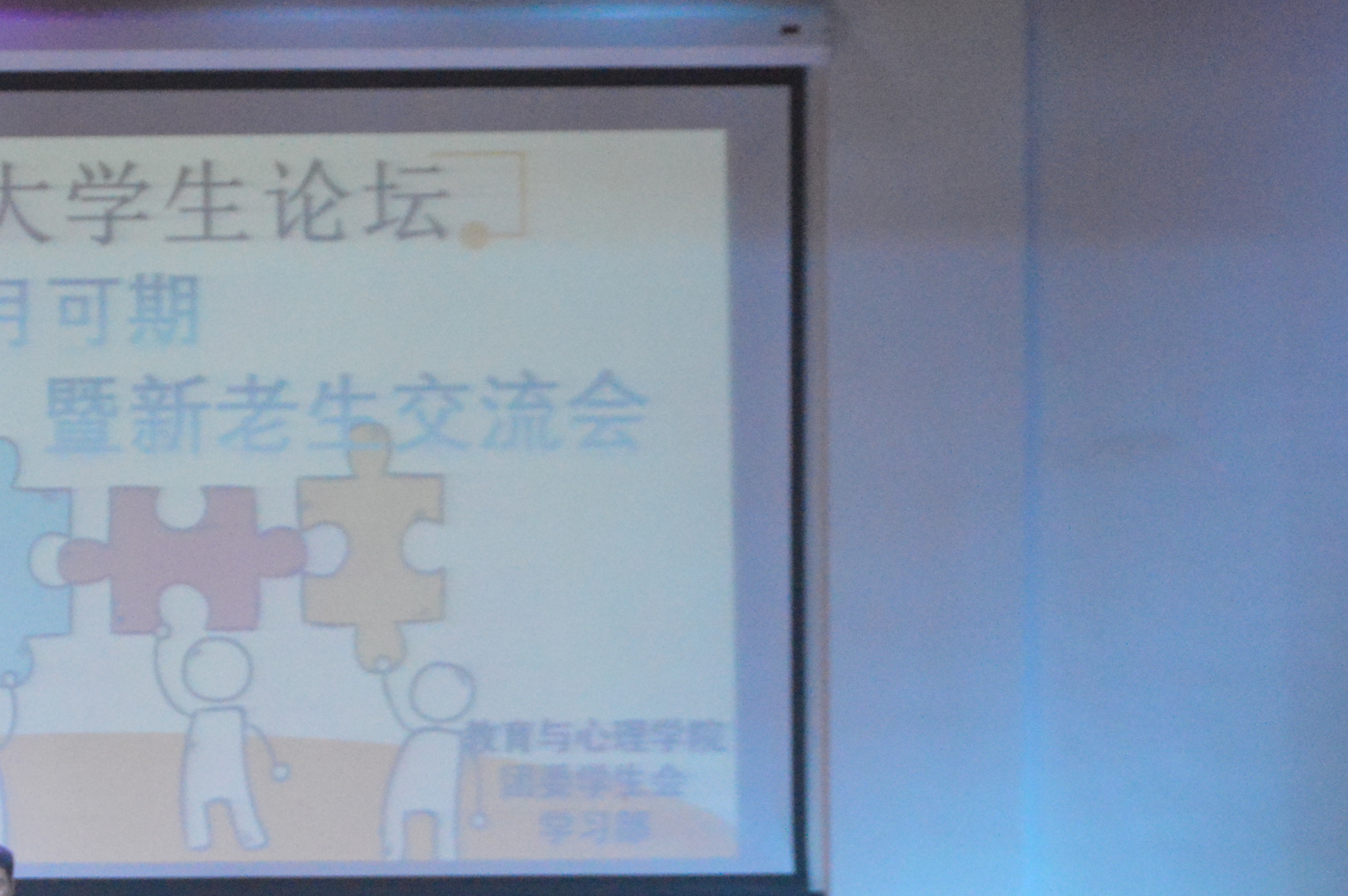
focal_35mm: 127
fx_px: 4751
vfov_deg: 10.7
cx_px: 111
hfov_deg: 15.9
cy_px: 695
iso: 3200
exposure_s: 1/320
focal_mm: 32
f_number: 4.2
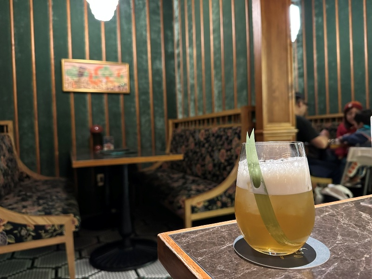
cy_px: 140
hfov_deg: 71.6
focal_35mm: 24
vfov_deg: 56.8
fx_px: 258
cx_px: 186
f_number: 1.78
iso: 800
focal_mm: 6.86
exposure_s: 1/30
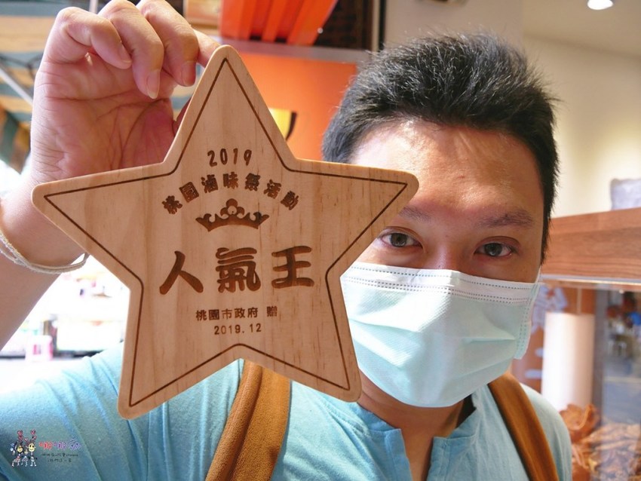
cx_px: 320
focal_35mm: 30
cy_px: 240
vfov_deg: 46.8
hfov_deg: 60.0
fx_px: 556
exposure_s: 1/80
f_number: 4.4
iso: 200
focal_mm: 15
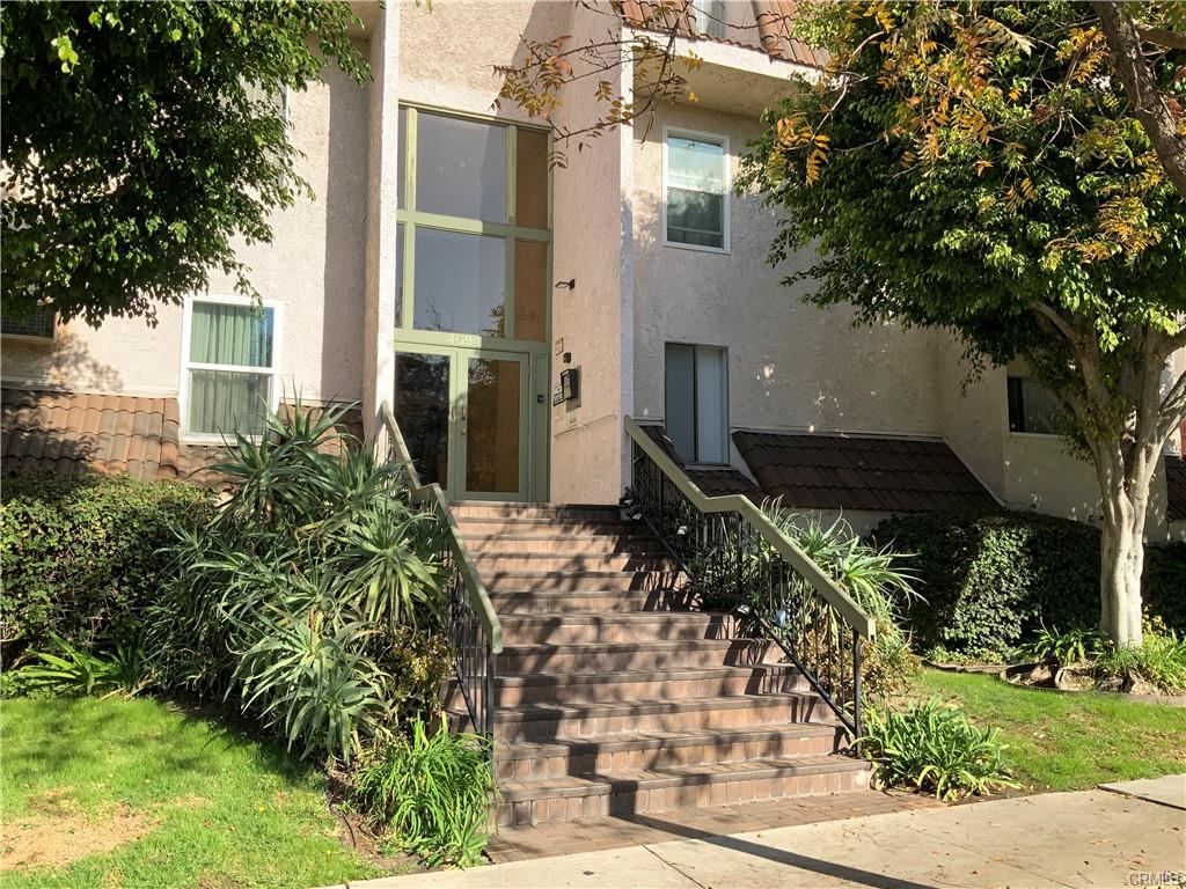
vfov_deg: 48.2
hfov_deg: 61.7
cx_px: 593
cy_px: 444
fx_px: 994
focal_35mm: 29
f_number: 1.8
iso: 16
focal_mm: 3
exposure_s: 1/869
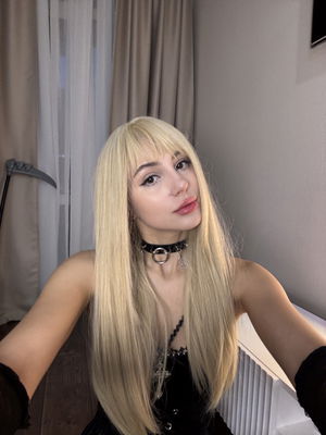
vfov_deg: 73.9
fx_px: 289
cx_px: 163
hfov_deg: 58.9
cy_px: 218
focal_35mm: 23
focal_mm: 2.69
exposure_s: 1/50
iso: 100
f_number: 1.9
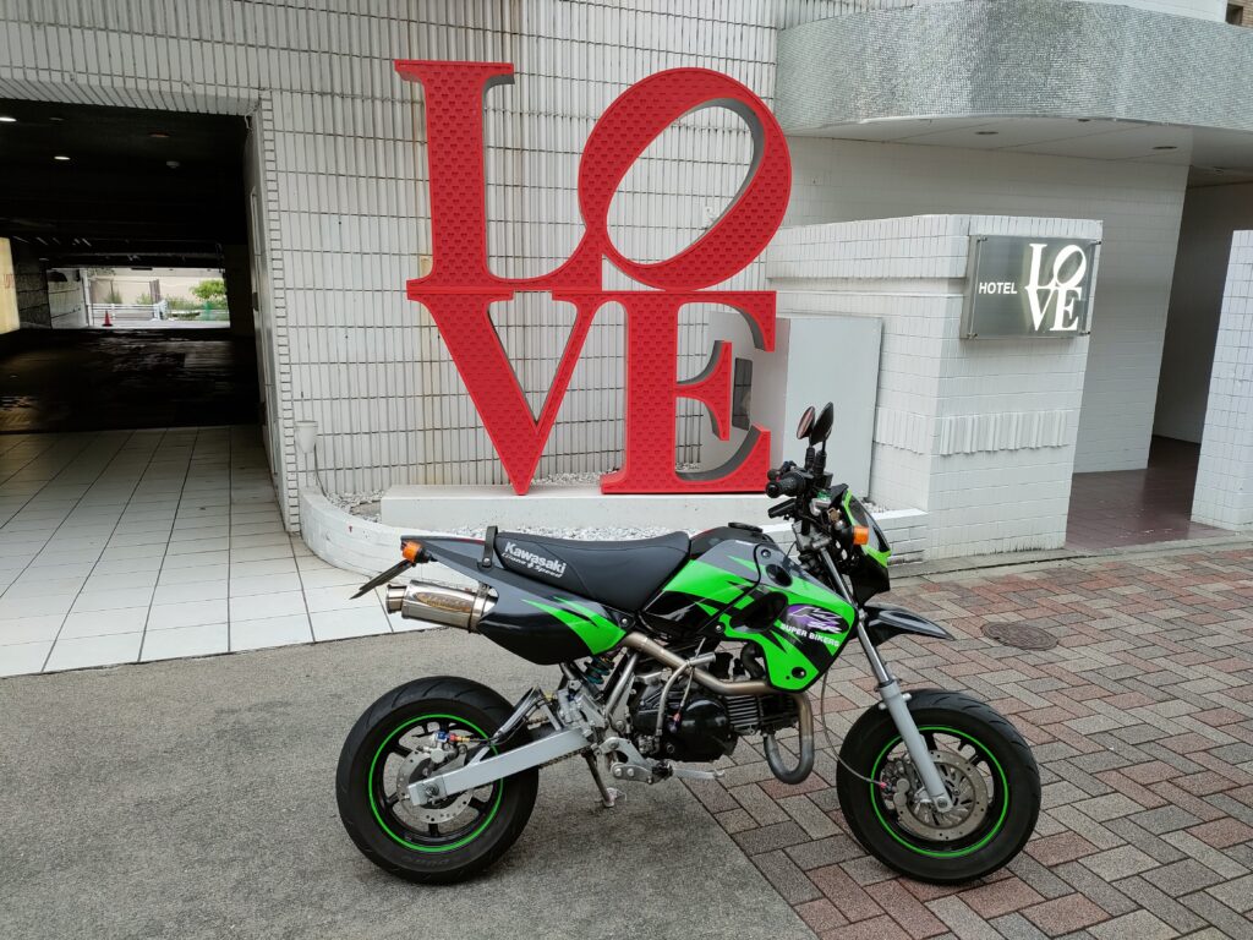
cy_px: 470
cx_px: 626
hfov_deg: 65.3
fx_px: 977
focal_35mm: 27
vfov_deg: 51.4
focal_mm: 4.73
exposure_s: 1/100
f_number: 1.7
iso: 104
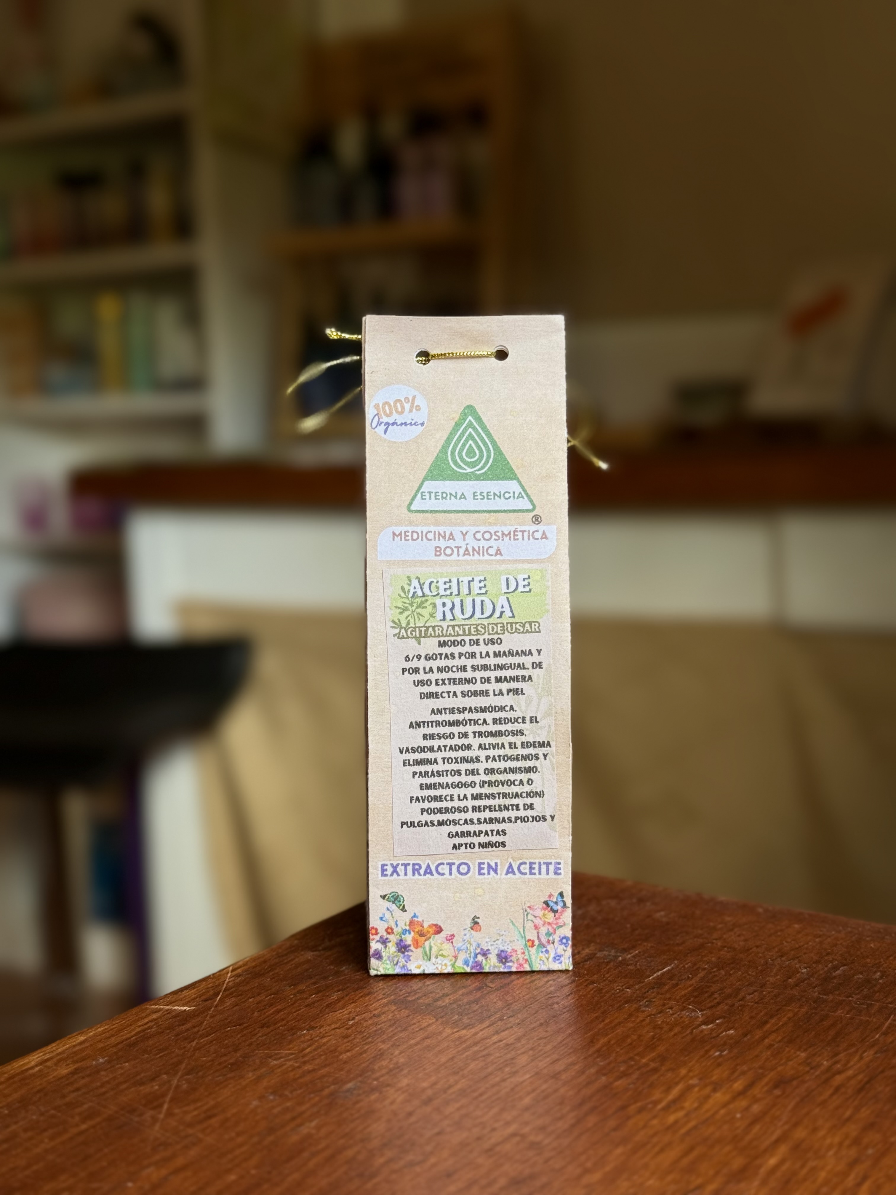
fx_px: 1657
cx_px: 448
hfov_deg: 30.3
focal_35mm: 48
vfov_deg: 39.7
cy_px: 598
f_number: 1.78
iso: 64
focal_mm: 6.76
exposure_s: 1/121
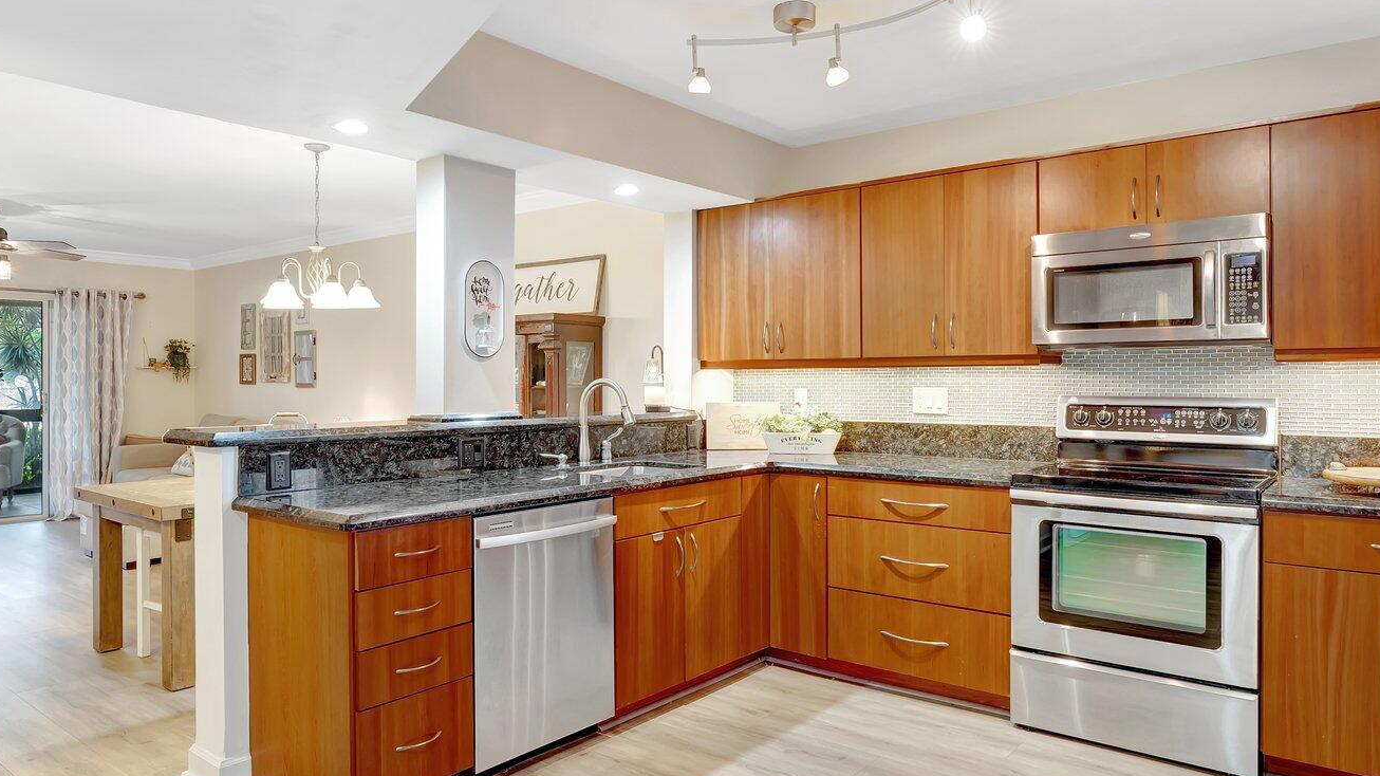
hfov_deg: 76.0
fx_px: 884
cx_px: 679
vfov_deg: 47.4
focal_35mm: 24
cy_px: 374
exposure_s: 1.3
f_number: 8
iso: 400
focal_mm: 14.7
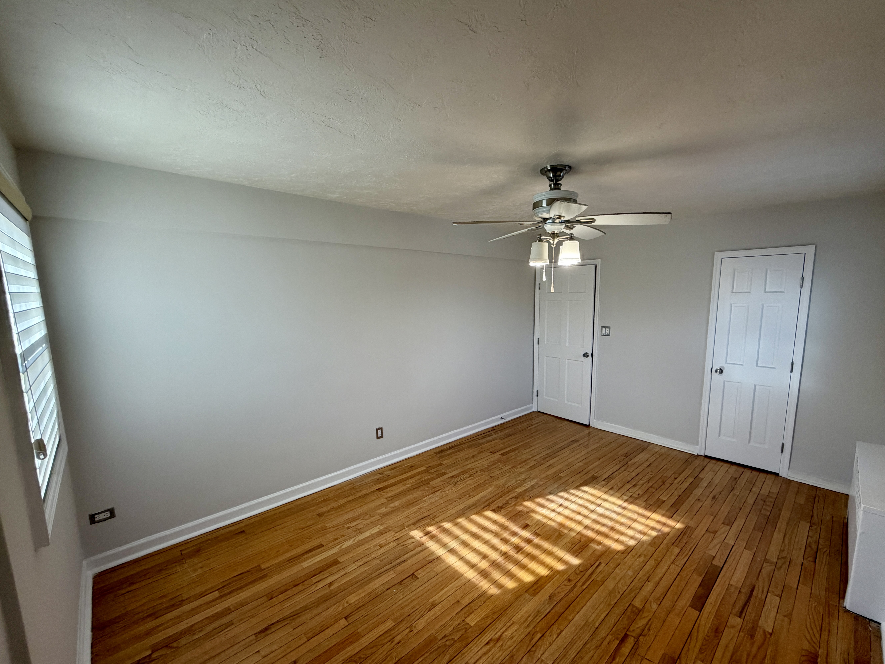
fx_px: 383
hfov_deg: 98.1
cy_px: 347
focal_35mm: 15
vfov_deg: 81.7
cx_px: 467
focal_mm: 2.22
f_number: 2.2
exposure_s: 1/120
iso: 200
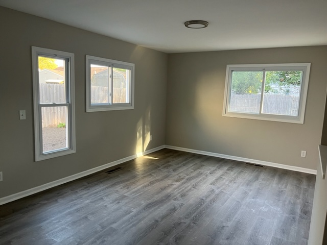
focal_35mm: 26
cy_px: 122
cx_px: 164
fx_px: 246
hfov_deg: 67.3
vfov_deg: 53.1
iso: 125
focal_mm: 5.1
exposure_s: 1/90
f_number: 1.6
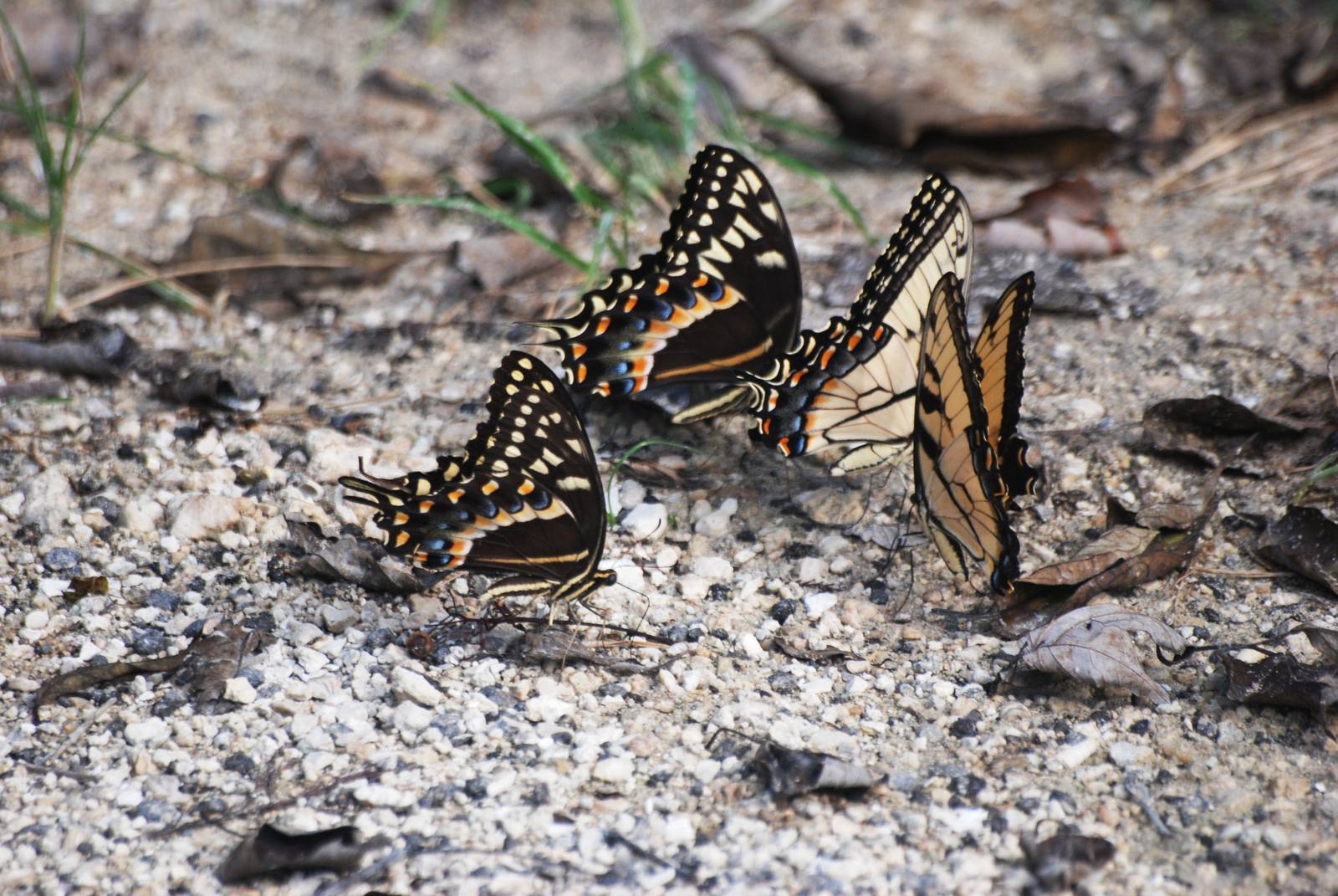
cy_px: 448
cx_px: 669
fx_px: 16745
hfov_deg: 4.6
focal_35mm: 450
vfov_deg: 3.1
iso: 400
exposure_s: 1/400
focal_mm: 300
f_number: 5.6
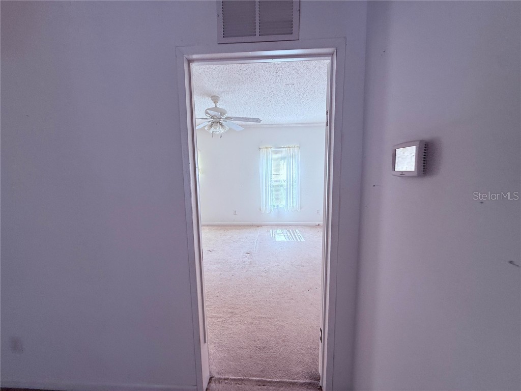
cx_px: 260
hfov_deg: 102.1
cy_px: 196
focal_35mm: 14
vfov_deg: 85.7
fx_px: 211
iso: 100
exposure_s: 1/120
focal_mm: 2.22
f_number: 2.2
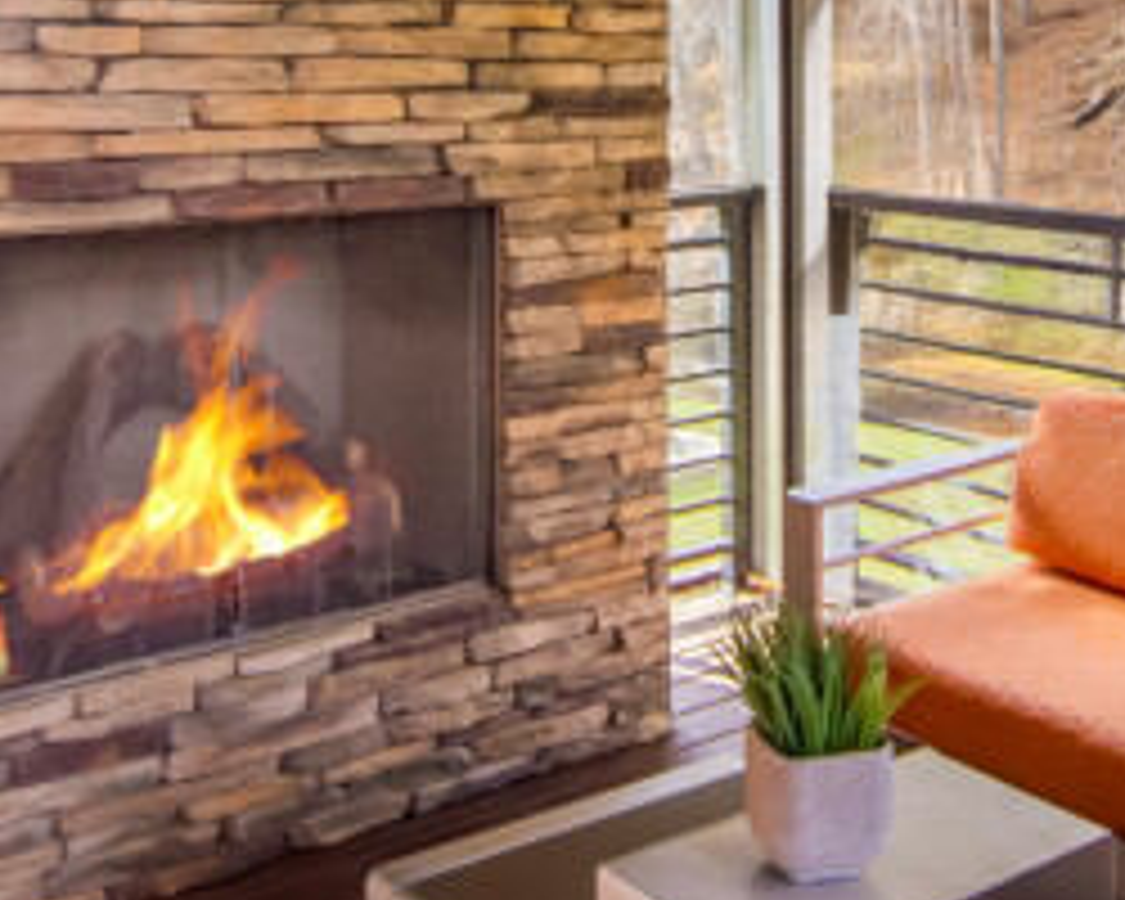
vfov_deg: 31.1
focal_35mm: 46
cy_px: 108
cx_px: 747
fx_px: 1545
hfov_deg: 39.5
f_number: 5.6
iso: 280
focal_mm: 11
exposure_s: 1/125
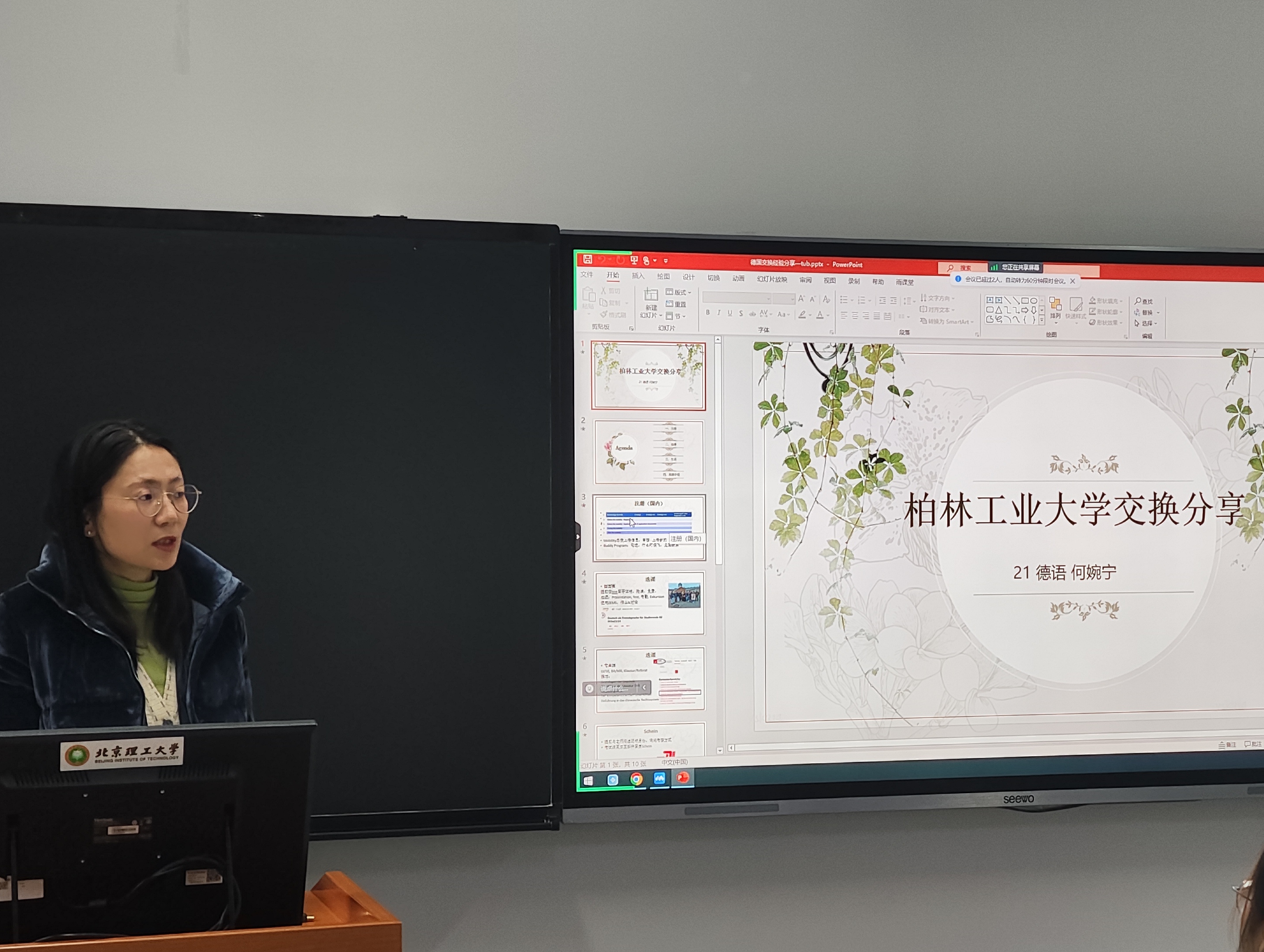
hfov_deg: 27.3
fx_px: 2596
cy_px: 550
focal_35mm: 71
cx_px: 725
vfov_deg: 20.8
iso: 359
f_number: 1.9
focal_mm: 7.1
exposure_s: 1/100
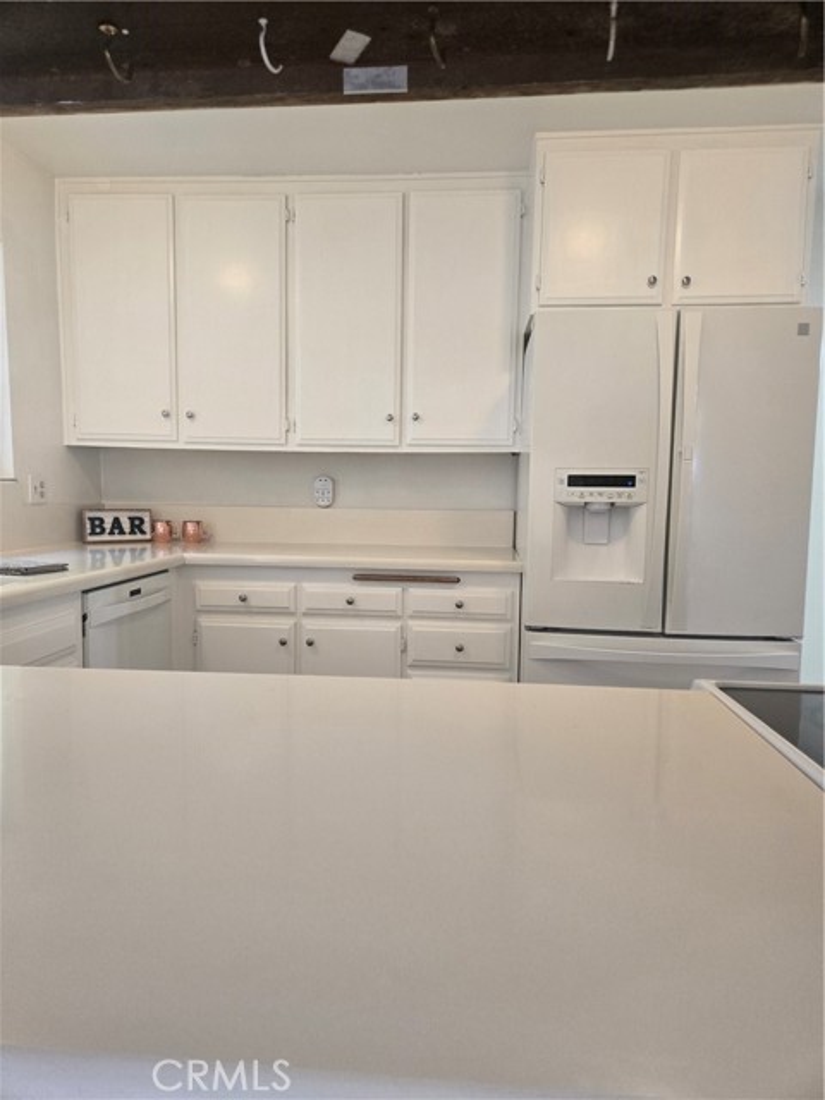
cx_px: 412
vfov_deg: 73.9
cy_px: 550
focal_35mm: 23
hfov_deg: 58.9
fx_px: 731
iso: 250
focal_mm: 5.4
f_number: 1.8
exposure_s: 1/120
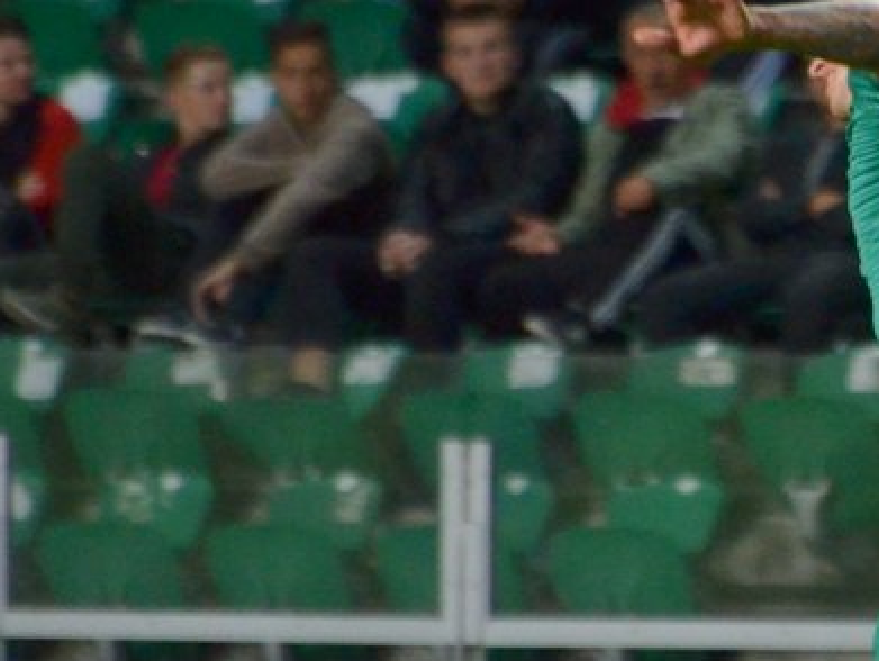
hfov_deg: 1.5
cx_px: 1223
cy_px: 280
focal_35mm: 1324
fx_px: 33651
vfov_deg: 1.1
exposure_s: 1/400
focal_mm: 300
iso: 1600
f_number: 5.6
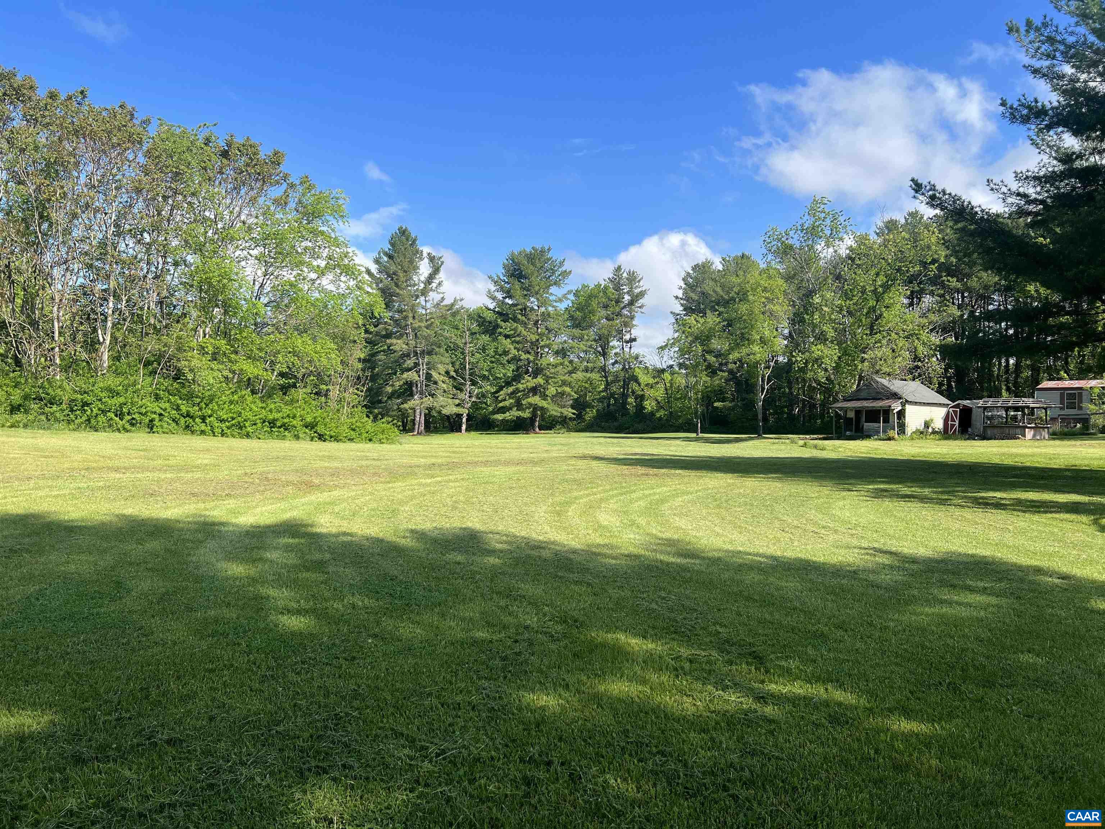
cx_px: 552
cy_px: 414
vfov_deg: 53.1
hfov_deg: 67.3
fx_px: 830
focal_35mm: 26
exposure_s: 1/2762
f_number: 1.5
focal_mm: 5.7
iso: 50
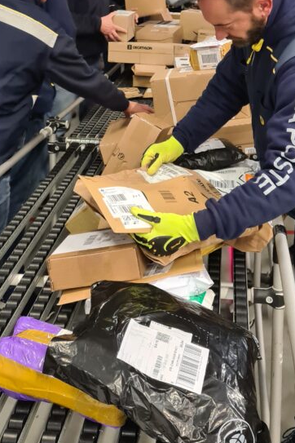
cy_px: 56
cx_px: 170
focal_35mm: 51
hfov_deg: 26.5
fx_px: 627
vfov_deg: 36.8
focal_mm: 5.4
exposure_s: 1/50
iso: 500
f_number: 1.8
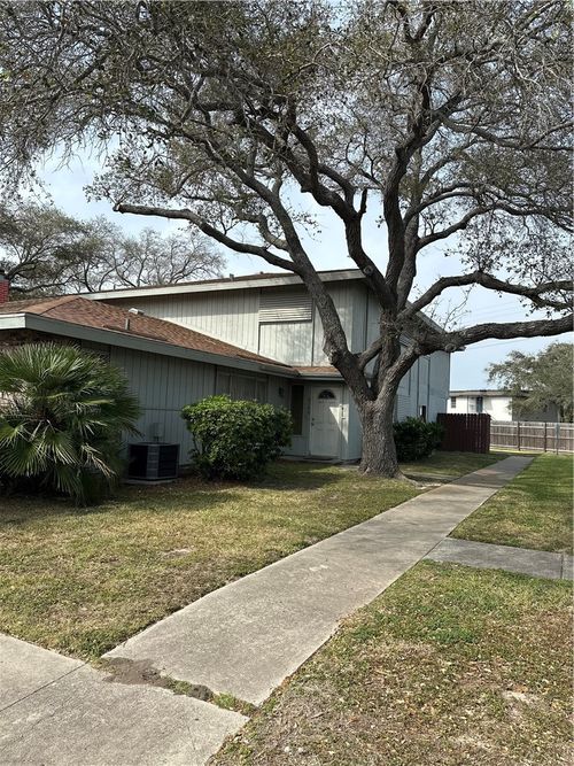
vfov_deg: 71.6
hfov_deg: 56.8
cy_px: 383
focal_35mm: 24
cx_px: 287
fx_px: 531
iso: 80
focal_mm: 6.86
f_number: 1.78
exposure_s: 1/4184
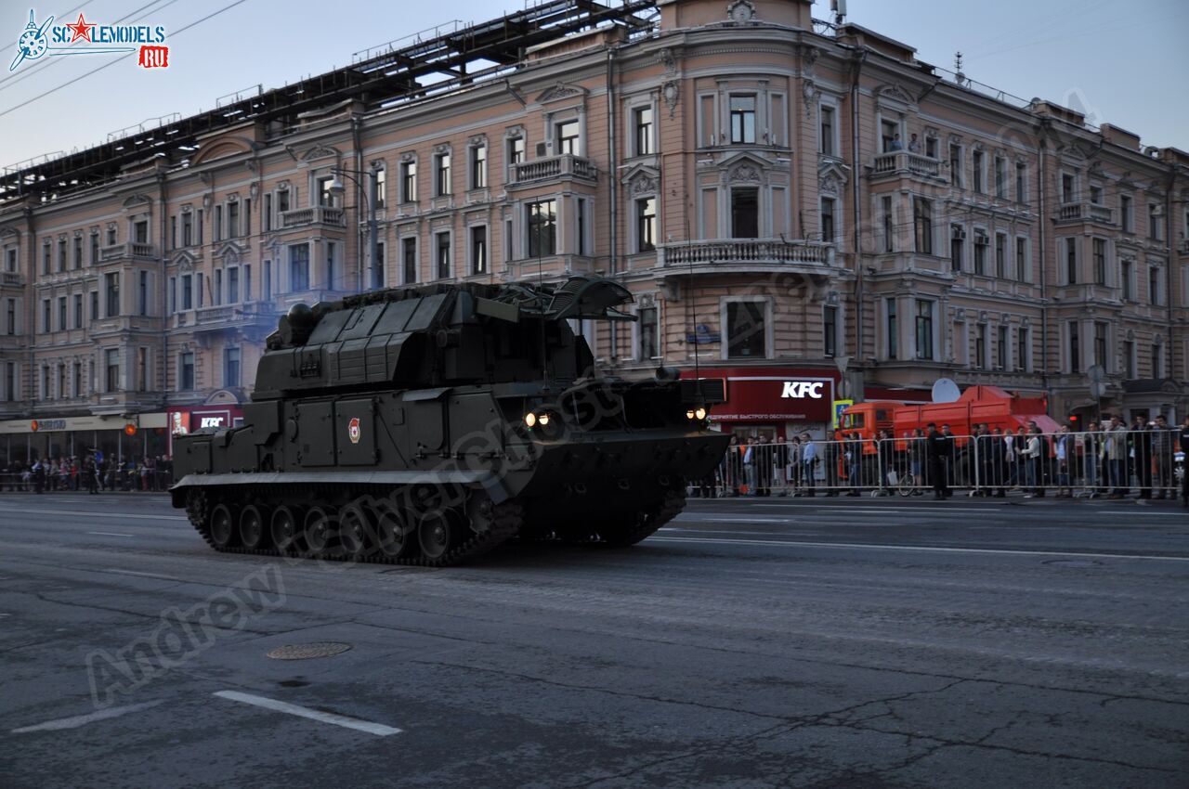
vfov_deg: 34.1
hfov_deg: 49.6
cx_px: 594
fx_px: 1286
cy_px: 394
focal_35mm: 39
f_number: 2.8
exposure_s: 1/200
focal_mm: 26
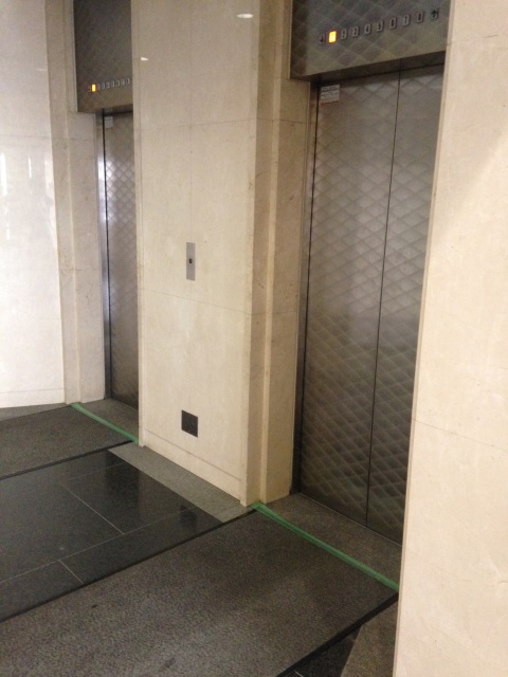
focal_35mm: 33
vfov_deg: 55.4
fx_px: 646
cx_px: 254
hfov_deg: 42.9
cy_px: 338
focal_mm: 4.12
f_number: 2.4
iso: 400
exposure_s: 1/17
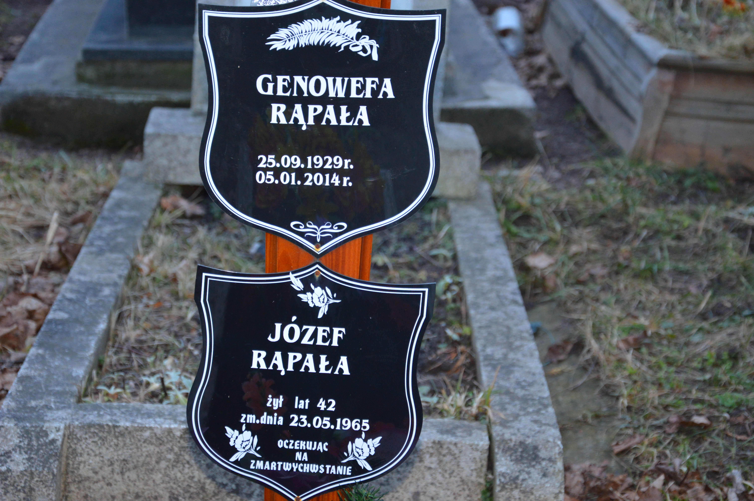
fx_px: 2072
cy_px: 250
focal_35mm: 99
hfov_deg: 20.6
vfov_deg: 13.8
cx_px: 377
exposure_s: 1/60
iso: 1000
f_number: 5.3
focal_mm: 66
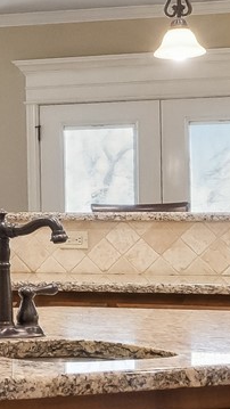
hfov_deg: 12.3
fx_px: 1030
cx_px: -89
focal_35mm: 95
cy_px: 176
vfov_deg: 22.4
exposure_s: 1/60
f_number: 11
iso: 6400
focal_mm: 16
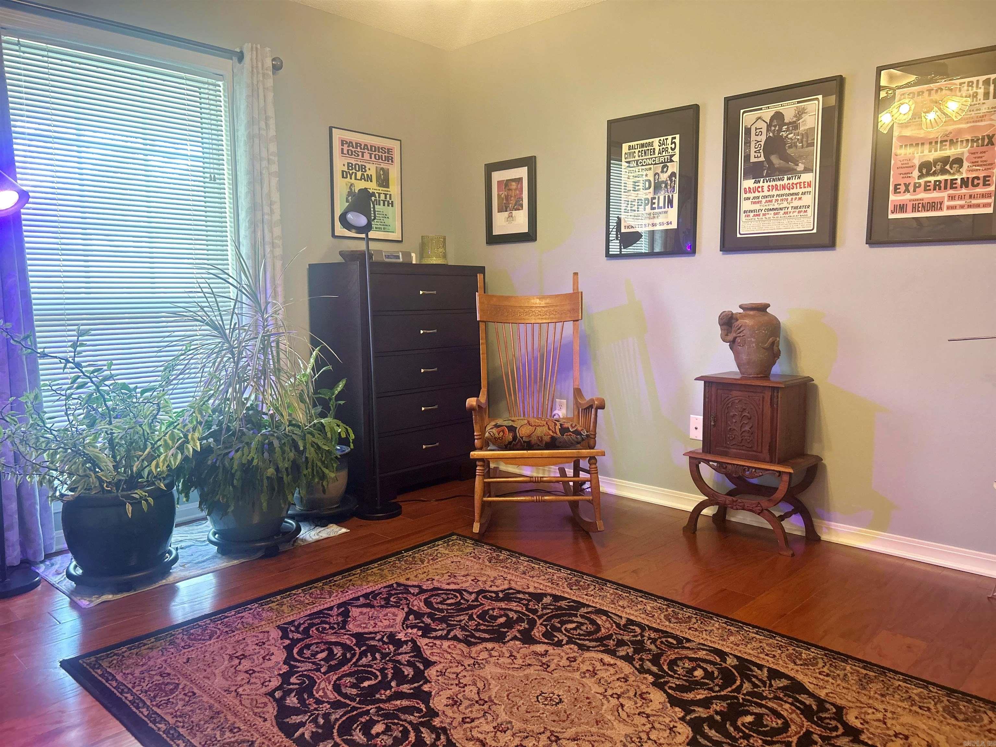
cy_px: 374
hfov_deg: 67.3
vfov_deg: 53.1
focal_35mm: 26
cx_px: 498
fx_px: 748
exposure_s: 1/60
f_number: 1.5
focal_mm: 5.7
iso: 160
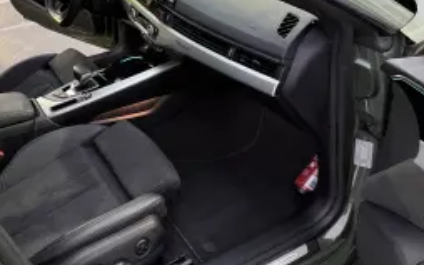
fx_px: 416
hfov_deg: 53.3
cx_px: 154
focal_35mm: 36
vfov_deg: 35.3
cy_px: 108
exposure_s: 1/31
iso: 1000
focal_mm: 6.76
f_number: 1.78
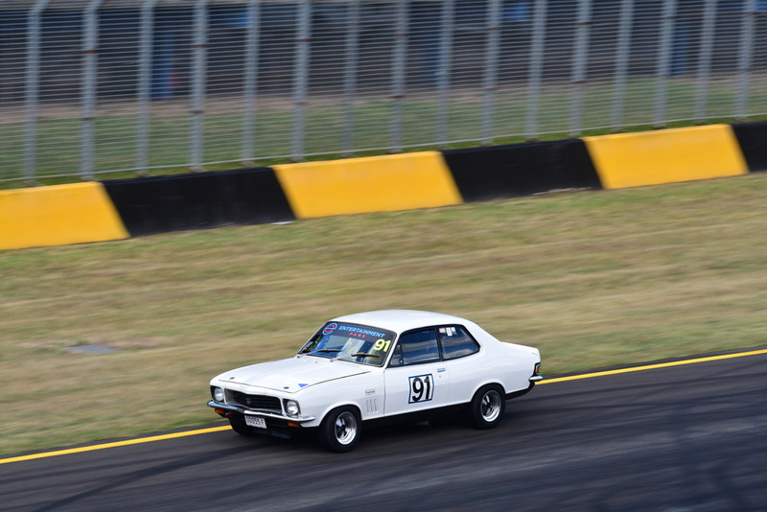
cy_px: 256
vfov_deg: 7.0
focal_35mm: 195
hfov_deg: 10.5
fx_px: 4156
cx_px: 384
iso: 640
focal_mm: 130
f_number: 11
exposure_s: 1/250
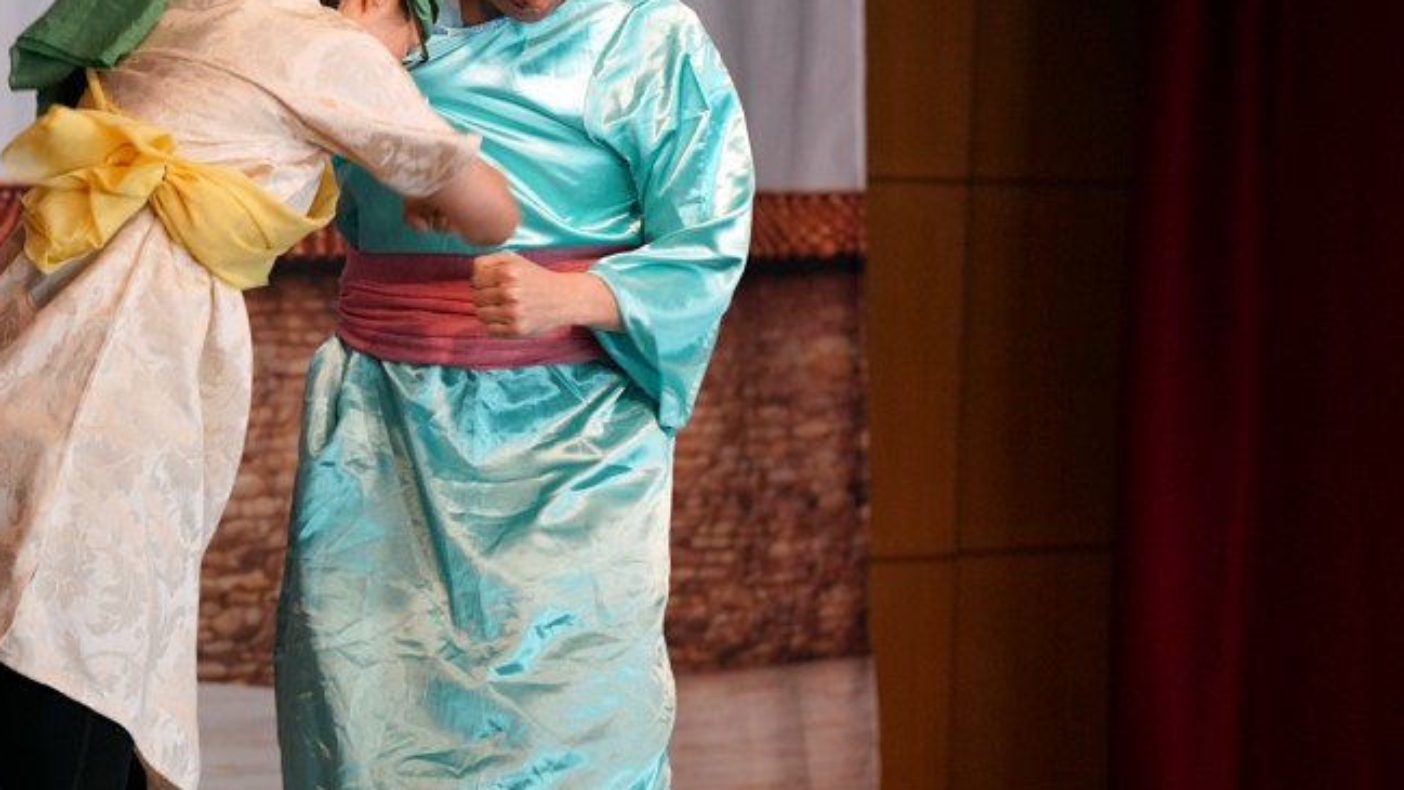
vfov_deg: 6.2
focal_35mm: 196
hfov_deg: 11.0
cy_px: 266
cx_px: 456
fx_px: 7296
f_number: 4
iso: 1000
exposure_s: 1/160
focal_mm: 135
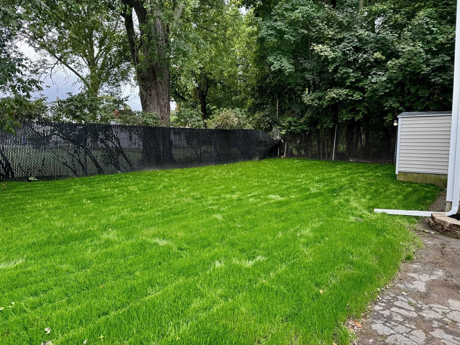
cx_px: 230
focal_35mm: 24
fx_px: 319
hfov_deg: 71.6
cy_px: 172
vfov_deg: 56.8
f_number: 1.78
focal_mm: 6.76
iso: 64
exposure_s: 1/277
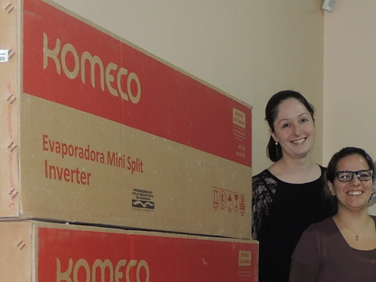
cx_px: 303
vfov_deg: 15.9
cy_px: 317
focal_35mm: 90
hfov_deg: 21.5
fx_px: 977
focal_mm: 4.9
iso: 200
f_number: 3.1
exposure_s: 1/30
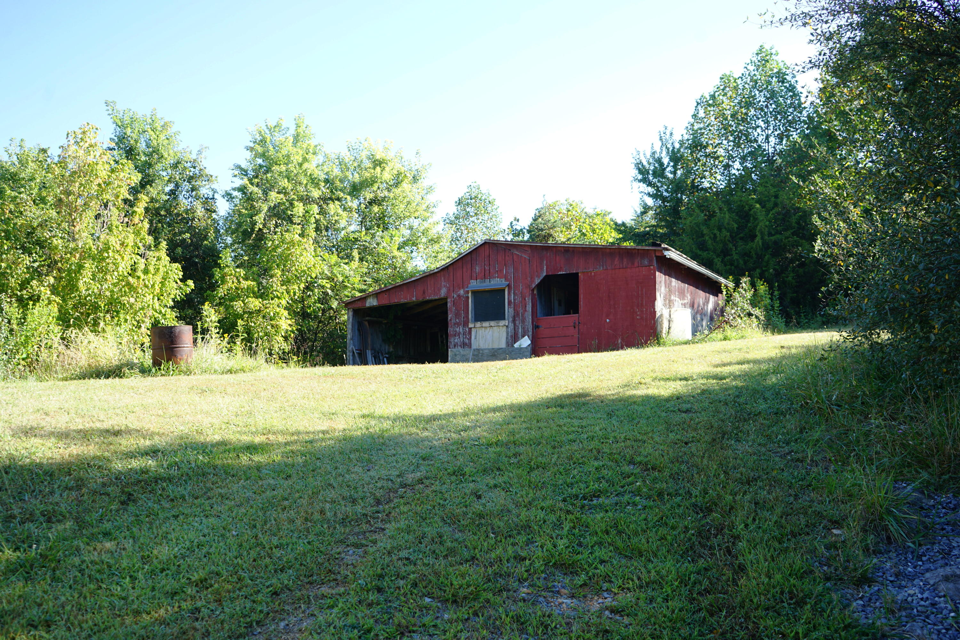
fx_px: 827
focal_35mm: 31
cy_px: 320
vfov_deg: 42.3
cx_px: 480
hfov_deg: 60.3
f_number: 5.6
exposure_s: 1/60
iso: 100
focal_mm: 31
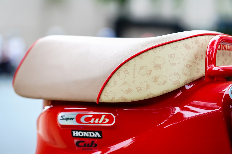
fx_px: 812
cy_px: 77
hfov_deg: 16.3
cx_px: 116
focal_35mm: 126
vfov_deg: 10.9
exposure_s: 1/200
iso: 1250
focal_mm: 126
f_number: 4
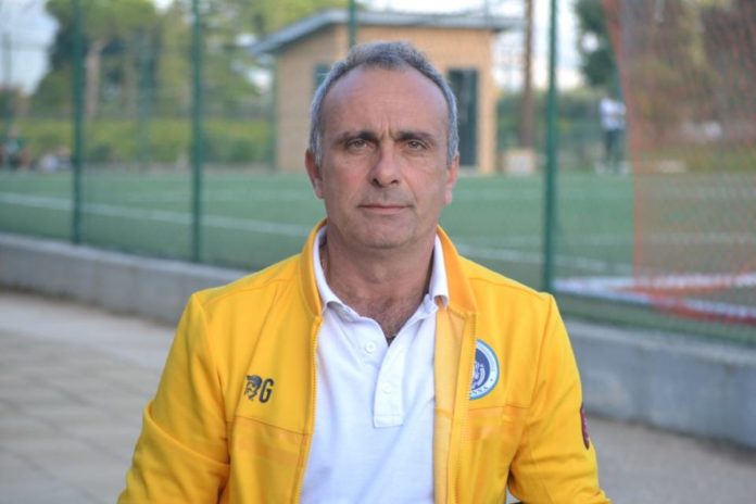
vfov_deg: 13.4
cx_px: 378
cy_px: 252
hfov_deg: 20.0
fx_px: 2142
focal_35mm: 102
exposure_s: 1/500
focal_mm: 68
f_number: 4.2
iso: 560
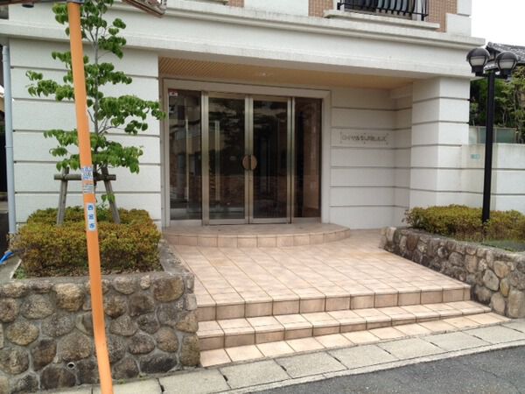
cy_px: 197
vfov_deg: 40.7
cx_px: 262
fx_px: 531
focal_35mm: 35
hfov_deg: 52.6
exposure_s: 1/800
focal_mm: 4.28
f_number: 2.4
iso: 50
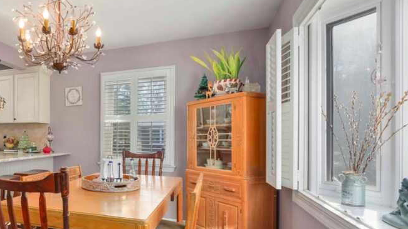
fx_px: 260
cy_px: 141
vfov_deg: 47.3
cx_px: 93
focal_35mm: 24
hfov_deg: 70.3
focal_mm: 7
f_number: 3.2
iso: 800
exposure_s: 1/100
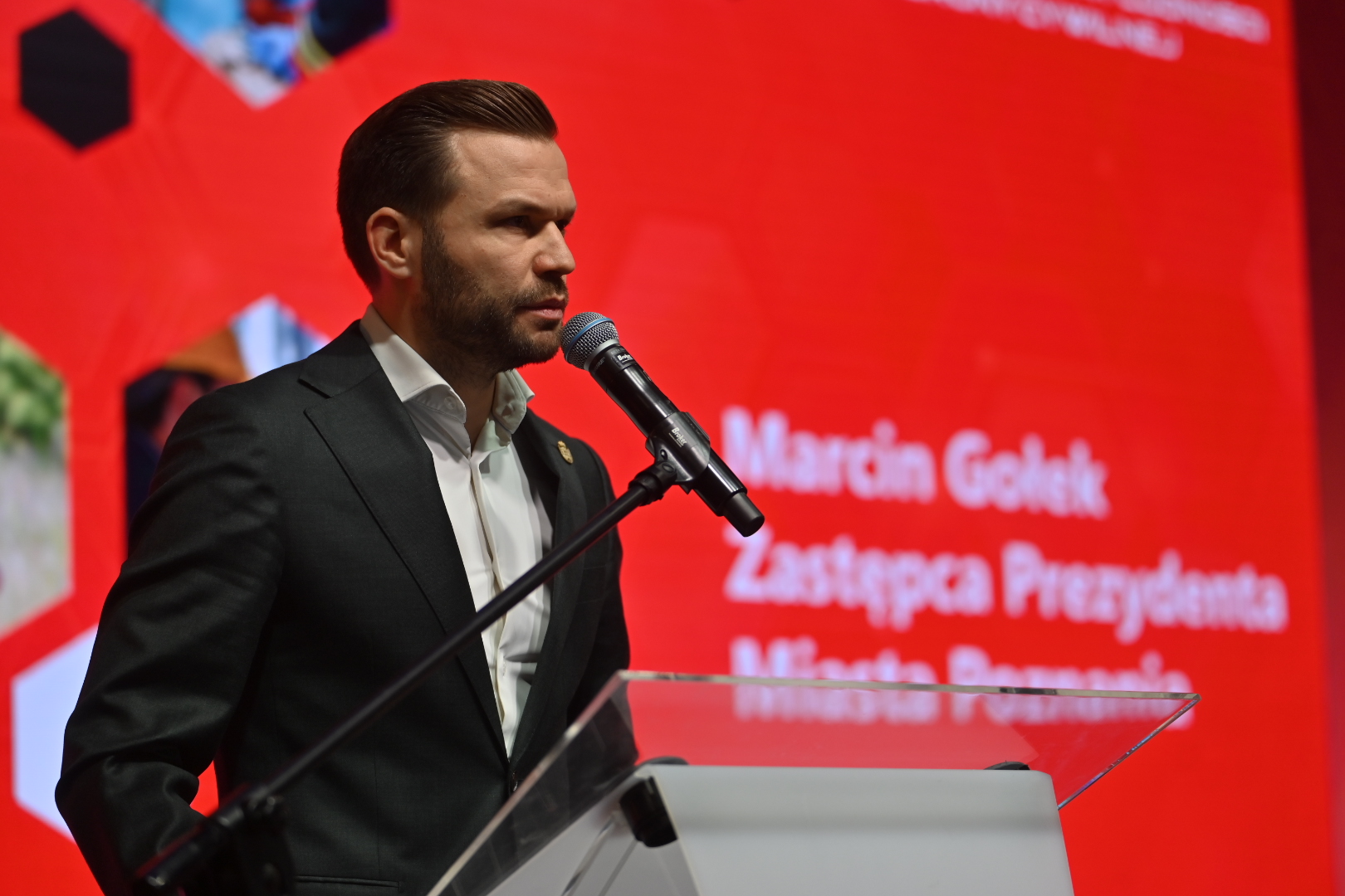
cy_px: 448
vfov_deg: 13.7
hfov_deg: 20.4
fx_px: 3736
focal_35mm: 100
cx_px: 672
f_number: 2.8
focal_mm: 100
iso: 320
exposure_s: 1/400
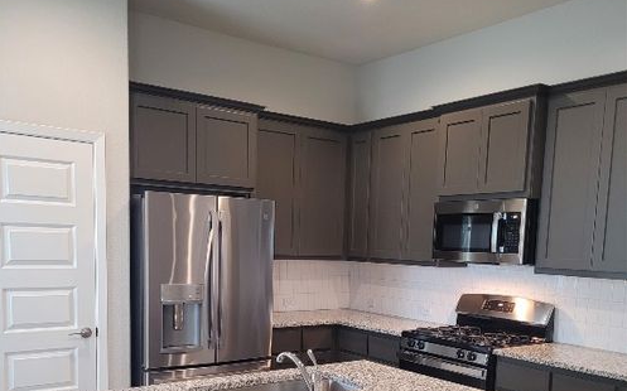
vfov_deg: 33.5
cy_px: 306
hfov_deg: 52.8
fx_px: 632
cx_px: 313
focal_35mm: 37
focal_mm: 5.4
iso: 320
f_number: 1.8
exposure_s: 1/40
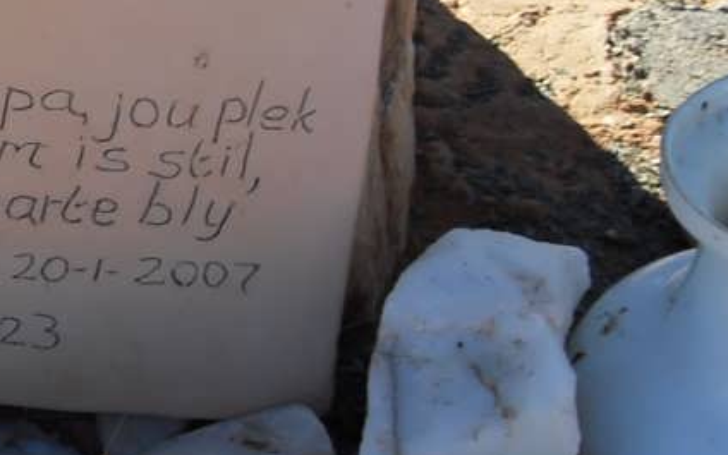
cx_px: -96
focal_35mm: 105
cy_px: 125
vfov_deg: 12.4
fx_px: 2083
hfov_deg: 18.9
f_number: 8.2
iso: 80
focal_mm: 6.3
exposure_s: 1/90
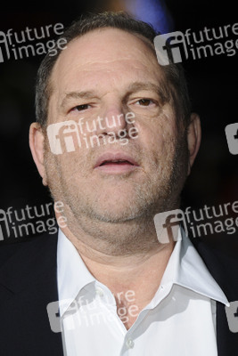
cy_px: 178
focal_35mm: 218
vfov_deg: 9.5
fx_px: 2155
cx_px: 119
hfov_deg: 6.3
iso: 500
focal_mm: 145
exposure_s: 1/160
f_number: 4.5
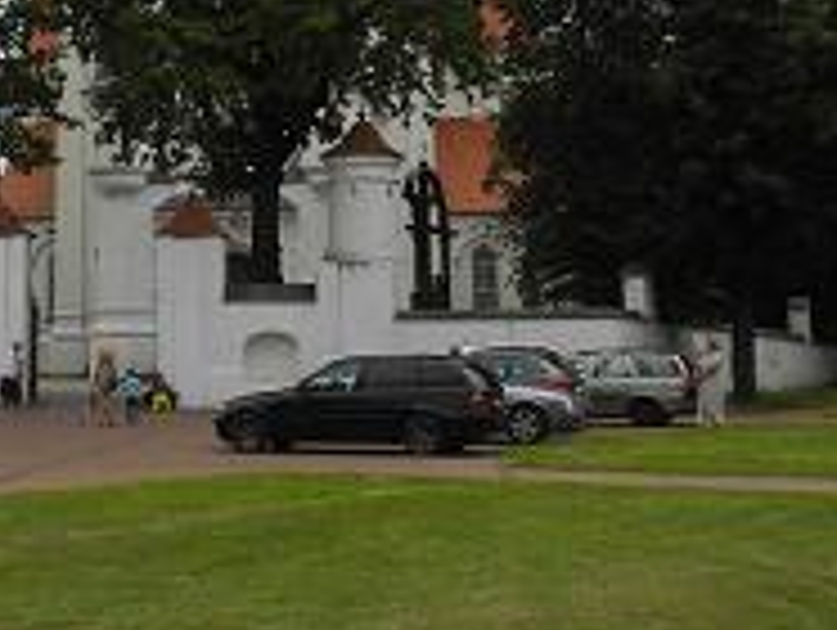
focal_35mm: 77
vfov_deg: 17.9
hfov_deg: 24.8
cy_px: -184
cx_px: 140
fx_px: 1864
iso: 100
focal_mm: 6
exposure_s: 1/800
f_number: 4
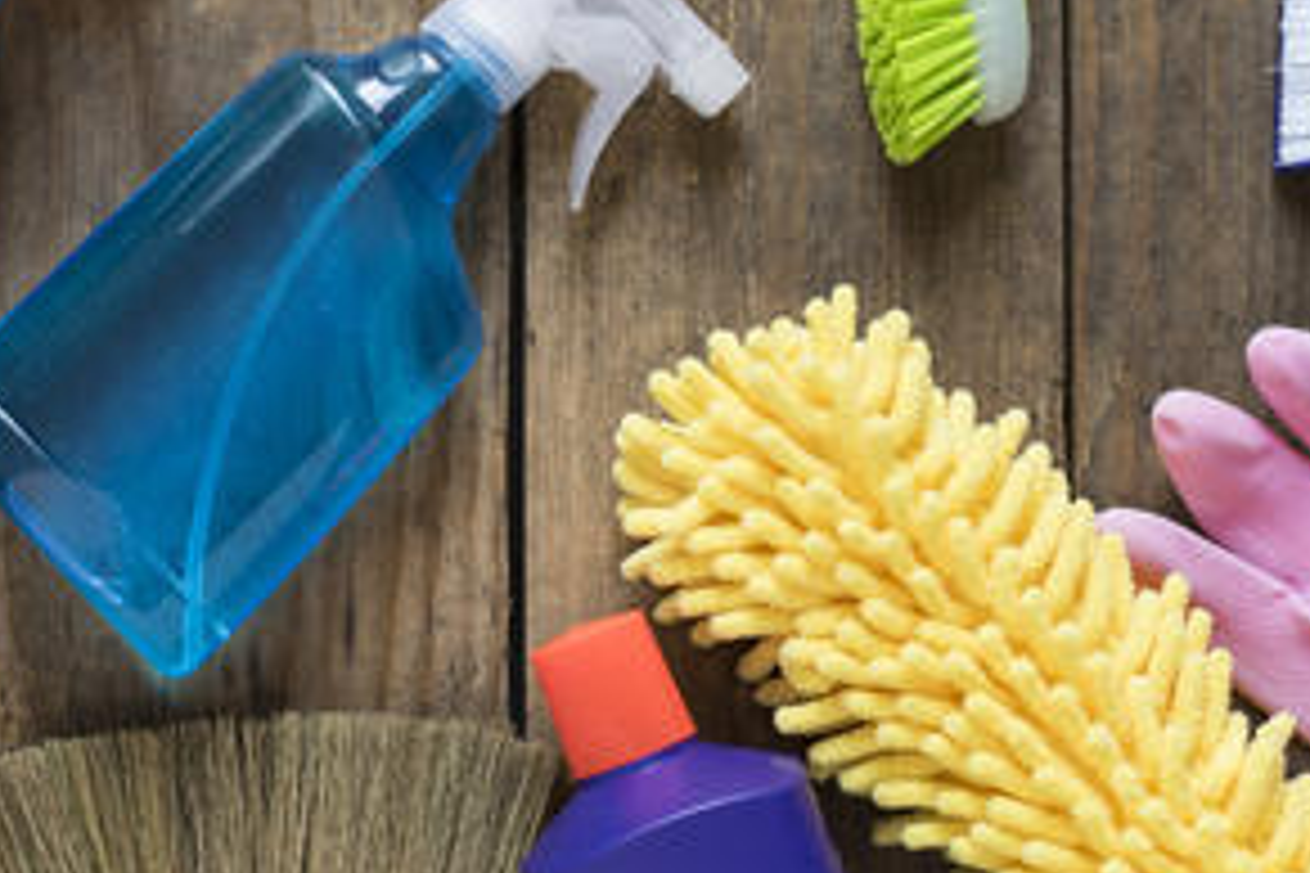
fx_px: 3748
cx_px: 392
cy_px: 202
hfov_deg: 19.7
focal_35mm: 103
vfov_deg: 13.2
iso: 320
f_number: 7.1
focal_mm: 50
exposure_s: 1/125
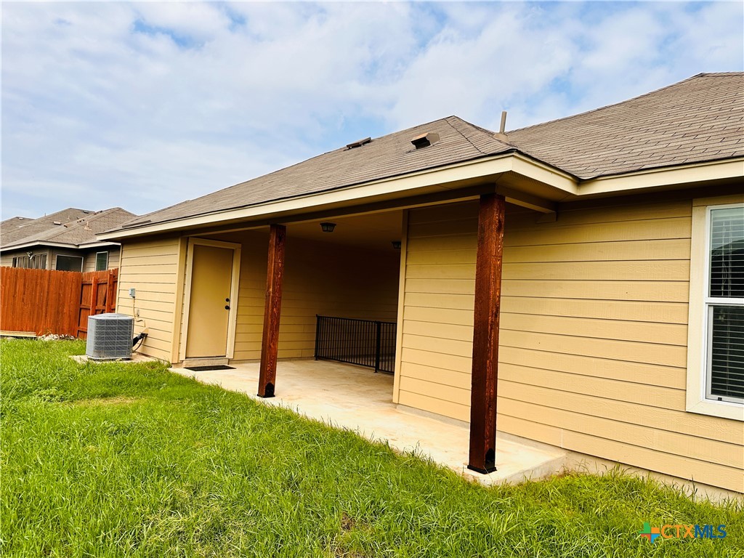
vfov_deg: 56.8
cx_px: 372
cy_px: 279
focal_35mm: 24
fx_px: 516
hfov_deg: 71.6
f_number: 1.78
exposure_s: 1/5263
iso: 80
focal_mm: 6.86
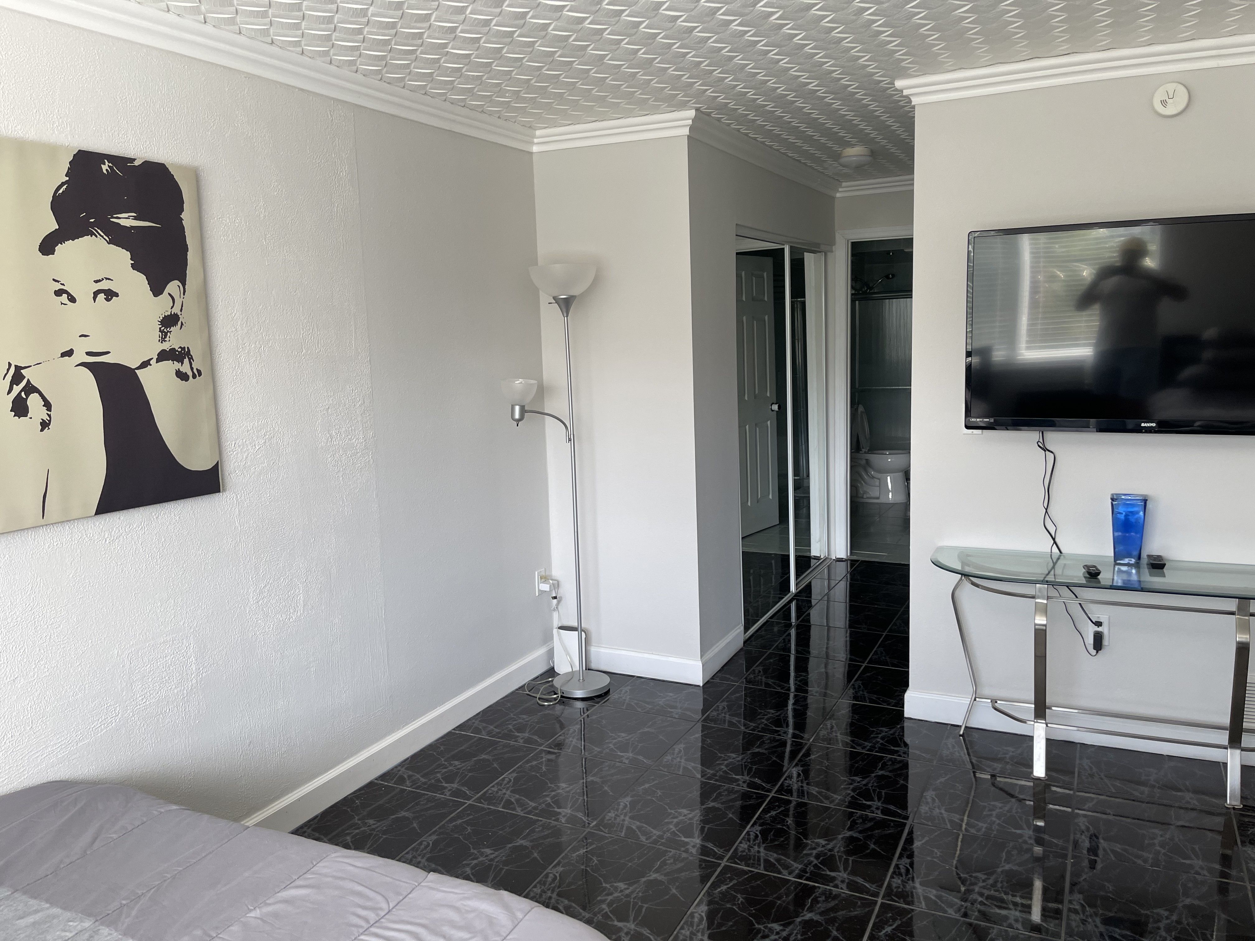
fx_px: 906
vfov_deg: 54.9
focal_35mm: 25
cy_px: 470
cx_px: 628
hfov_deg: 69.4
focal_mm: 5.1
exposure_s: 1/121
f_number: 1.6
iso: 64
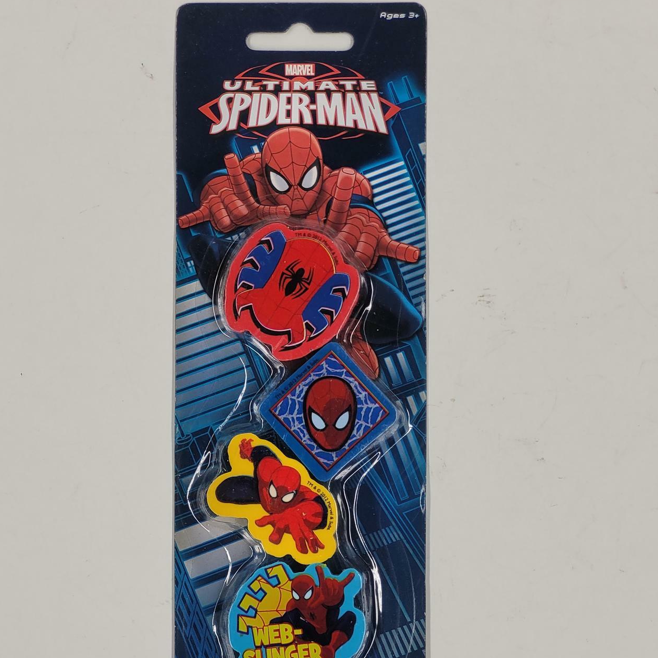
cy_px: 408
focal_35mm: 90
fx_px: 1936
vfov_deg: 19.3
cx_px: 329
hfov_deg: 19.3
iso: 50
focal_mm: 7.12
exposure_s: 1/60
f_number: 2.4
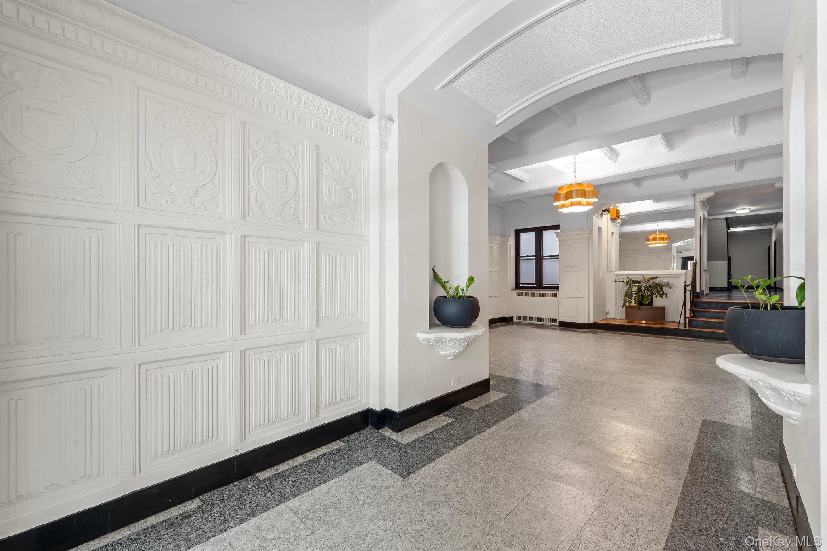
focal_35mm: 14
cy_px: 276
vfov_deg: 81.2
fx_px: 322
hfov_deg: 104.3
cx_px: 414
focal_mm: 14
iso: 320
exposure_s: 1.6
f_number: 10
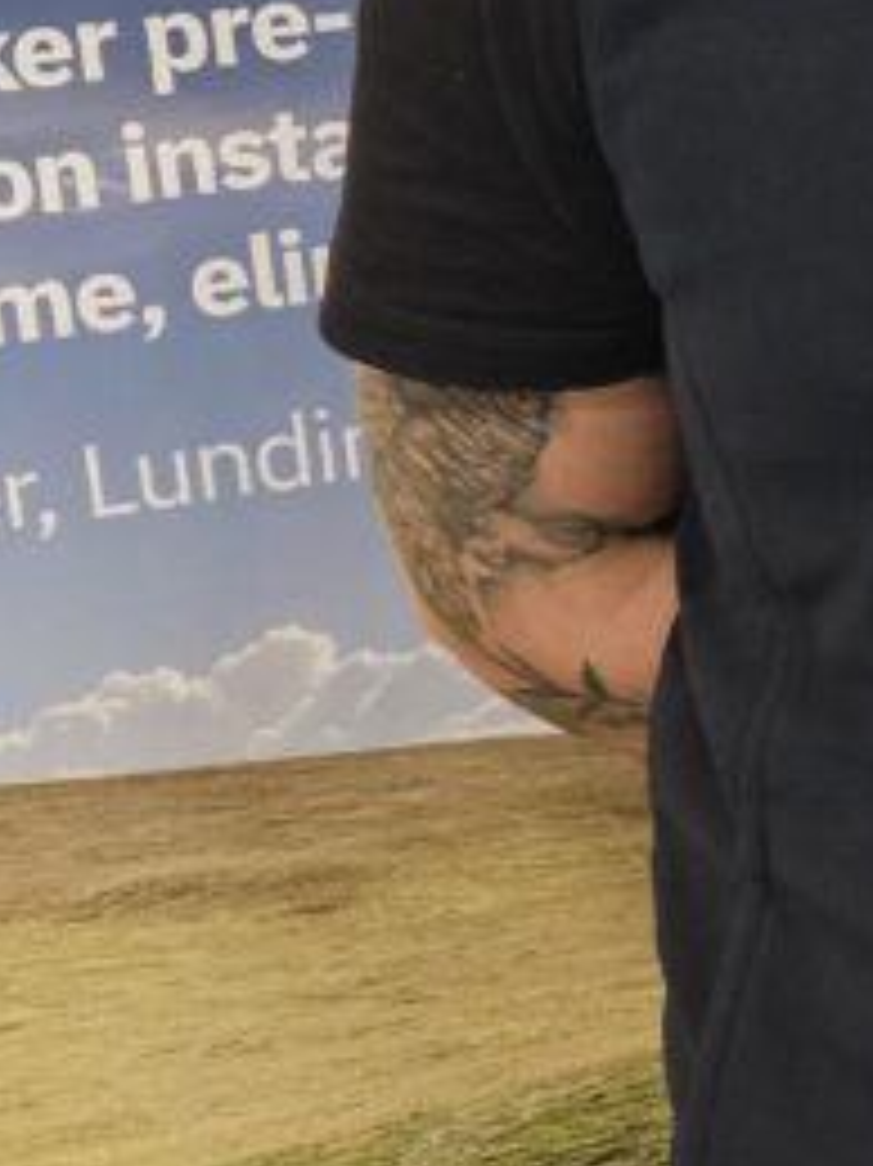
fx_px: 3062
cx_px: 1292
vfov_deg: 20.7
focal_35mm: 91
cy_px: -54
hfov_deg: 15.1
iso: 640
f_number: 1.8
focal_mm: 5.4
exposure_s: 1/50
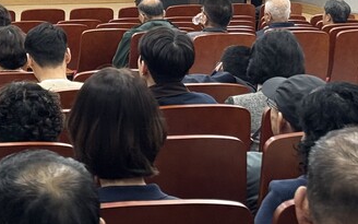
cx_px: -111
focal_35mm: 149
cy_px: -123
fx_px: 1454
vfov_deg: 8.6
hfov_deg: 13.5
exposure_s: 1/60
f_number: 1.78
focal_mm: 6.76
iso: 100
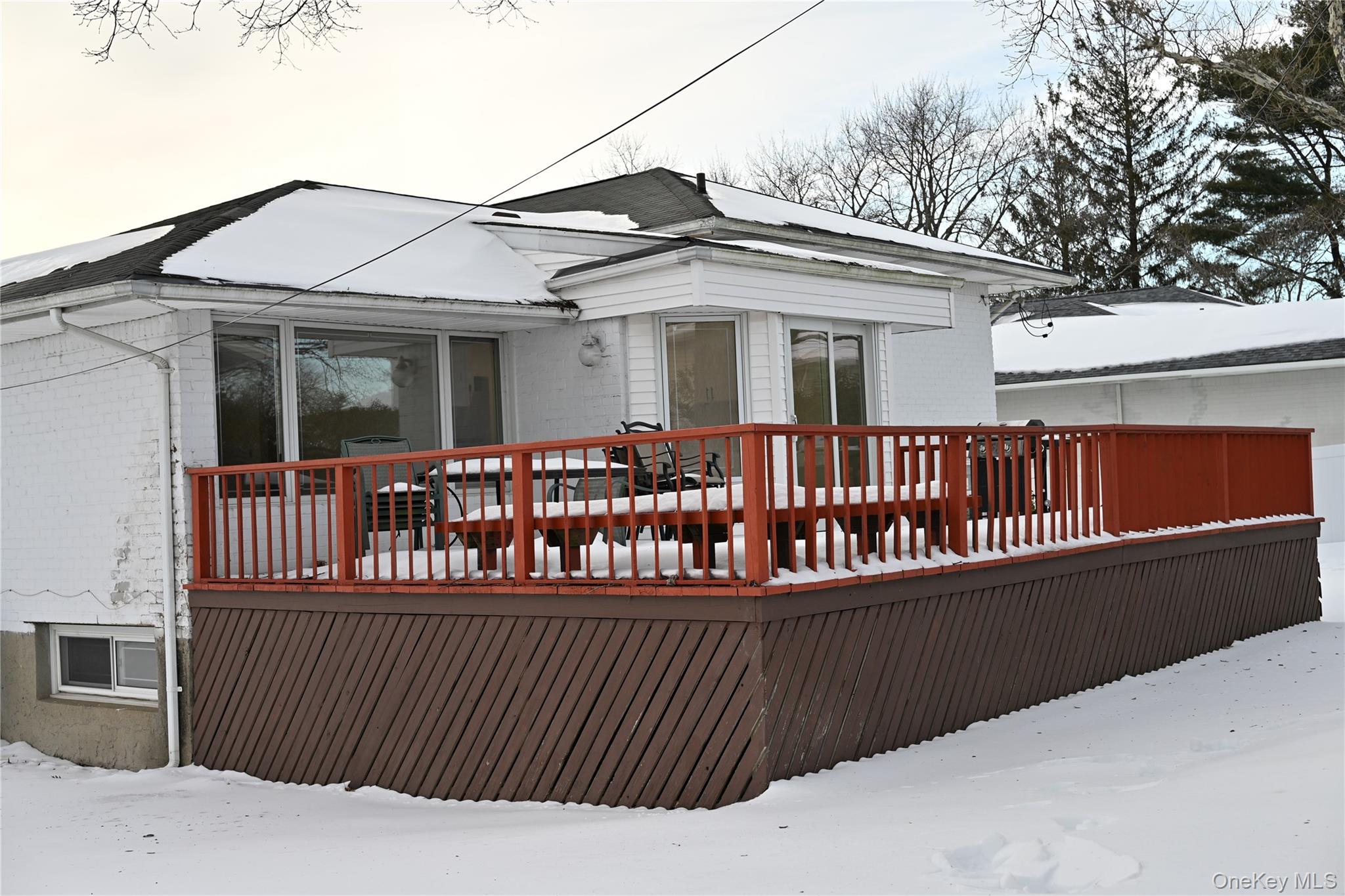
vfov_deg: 33.4
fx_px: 1494
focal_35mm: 40
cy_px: 448
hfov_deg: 48.5
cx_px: 672
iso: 100
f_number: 5.6
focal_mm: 40
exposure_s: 1/250
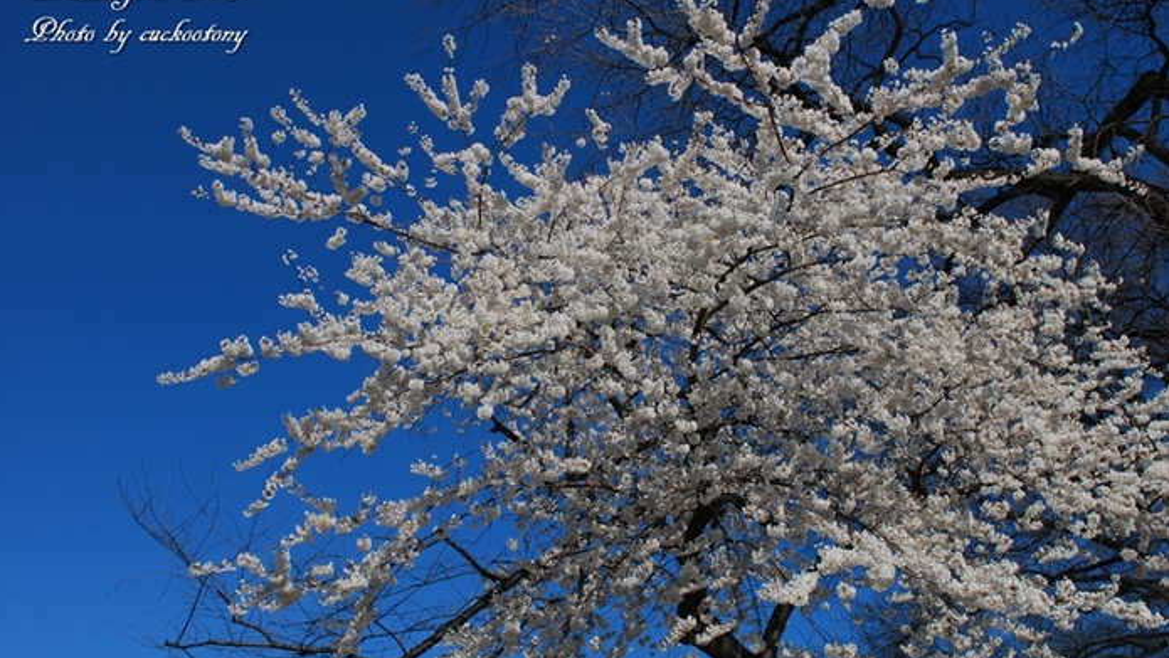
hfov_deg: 52.8
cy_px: 326
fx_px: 1178
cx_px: 582
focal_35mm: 38
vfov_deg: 31.2
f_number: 11
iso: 100
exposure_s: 1/200
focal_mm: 24
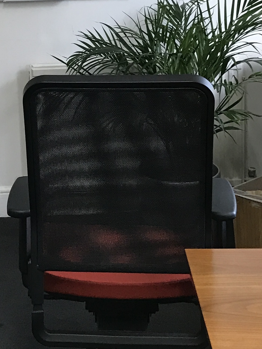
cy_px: 58
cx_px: 32
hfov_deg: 16.8
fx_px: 878
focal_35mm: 87
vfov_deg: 22.1
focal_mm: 3.99
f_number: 1.8
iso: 40
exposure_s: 1/20
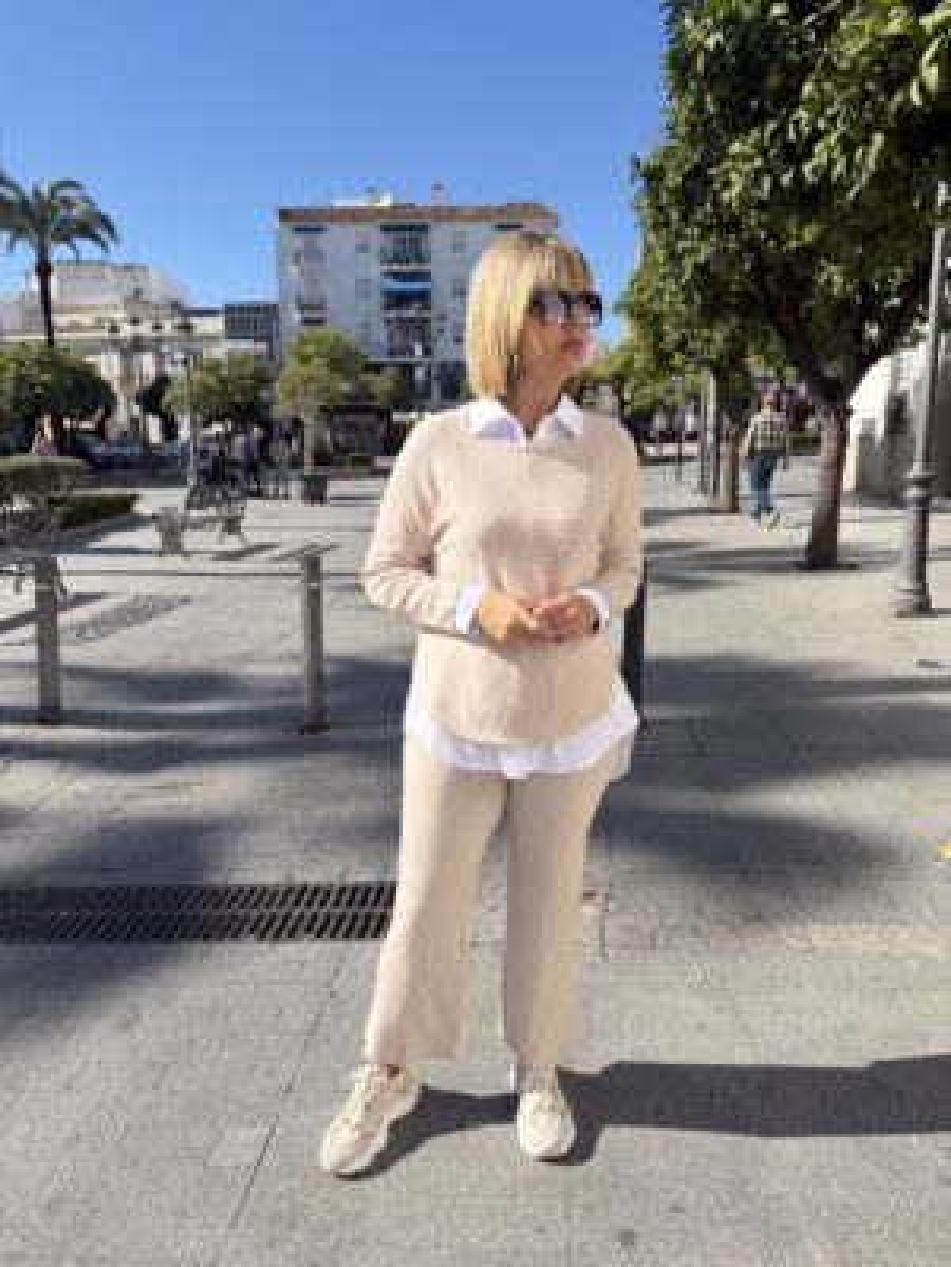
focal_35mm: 24
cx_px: 476
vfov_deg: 71.6
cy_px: 634
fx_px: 879
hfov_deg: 56.8
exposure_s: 1/5319
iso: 80
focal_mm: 6.76
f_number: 1.78
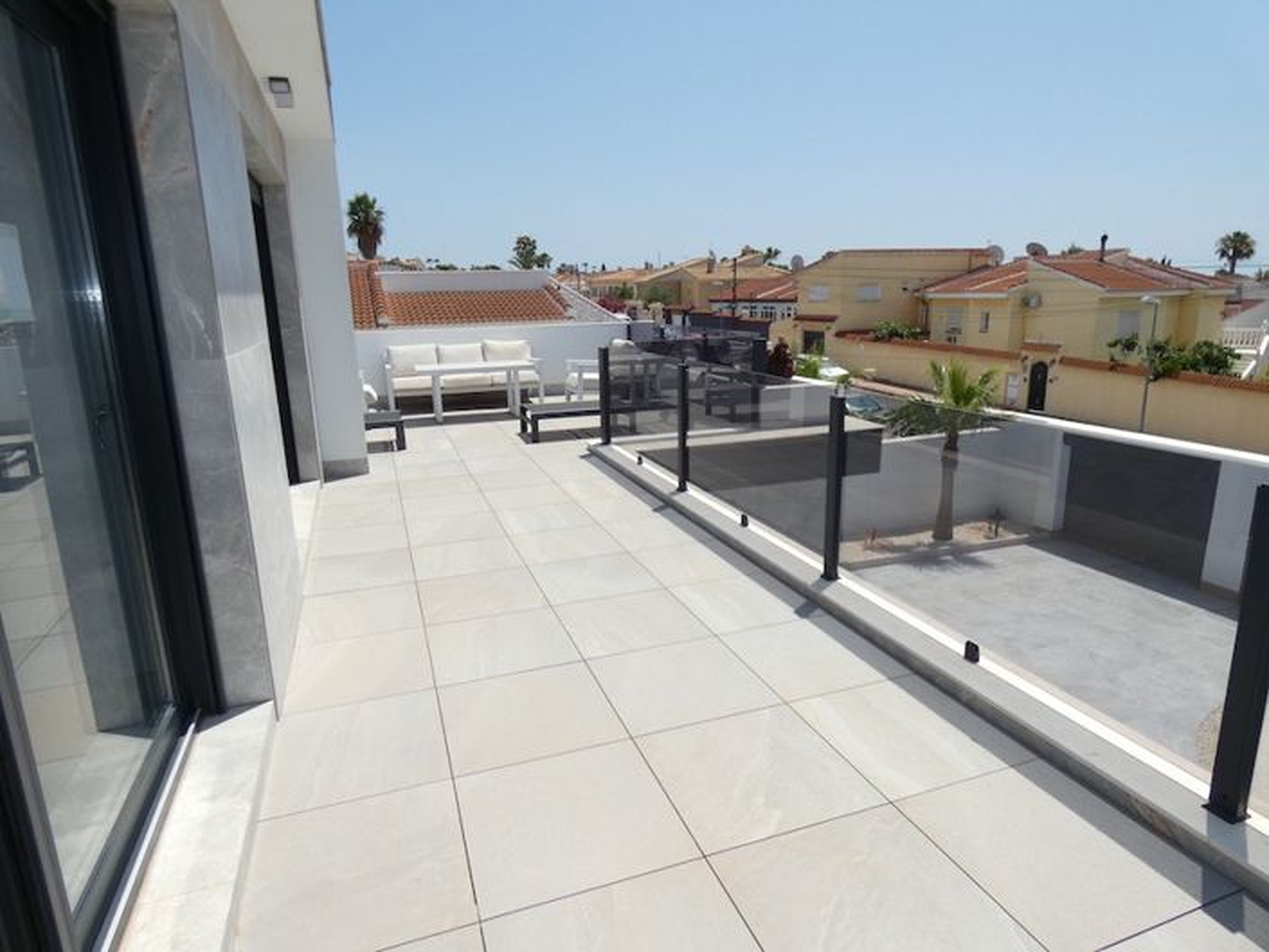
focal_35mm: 20
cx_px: 634
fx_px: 733
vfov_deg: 66.0
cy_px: 476
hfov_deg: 81.7
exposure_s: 1/2000
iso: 80
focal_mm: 3.6
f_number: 2.8
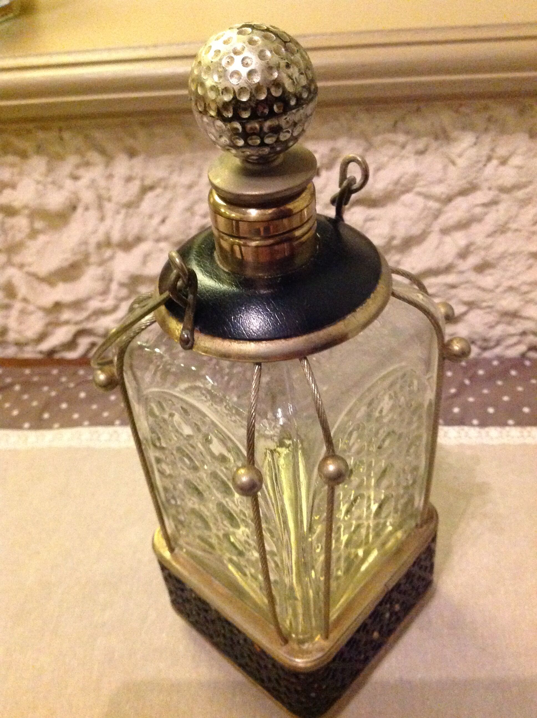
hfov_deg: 40.6
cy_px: 359
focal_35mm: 35
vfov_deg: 52.7
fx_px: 726
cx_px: 268
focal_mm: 4.28
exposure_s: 1/17
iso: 800
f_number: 2.4
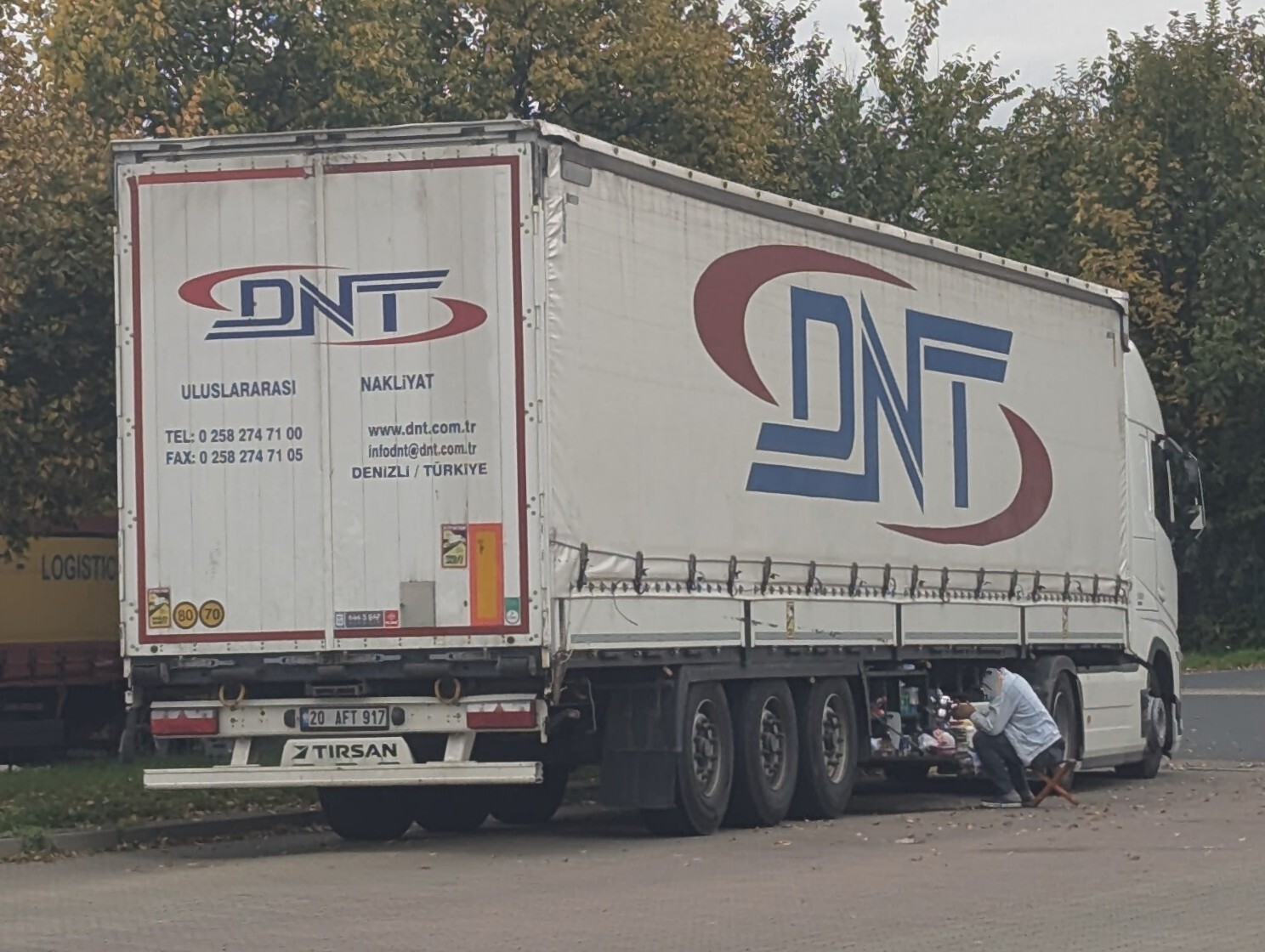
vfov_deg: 30.3
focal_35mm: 48
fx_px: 1756
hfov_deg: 39.6
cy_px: 476
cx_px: 632
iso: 46
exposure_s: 1/510
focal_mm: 6.8
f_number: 1.9
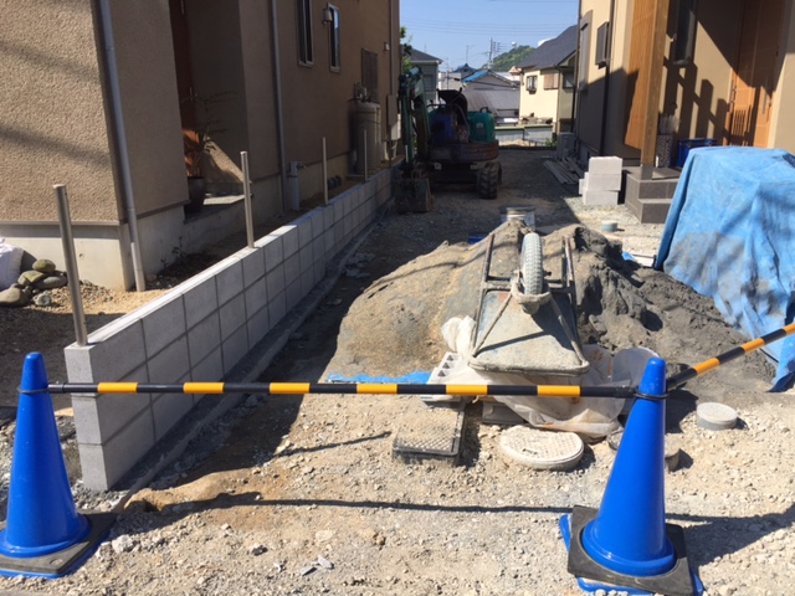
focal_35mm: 29
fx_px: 666
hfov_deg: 61.7
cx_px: 398
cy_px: 298
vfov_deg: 48.2
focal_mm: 4.15
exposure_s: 1/1647
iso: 32
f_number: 2.2
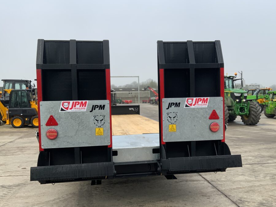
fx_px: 263
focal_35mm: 33
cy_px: 112
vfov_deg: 42.9
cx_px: 142
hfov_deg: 55.3
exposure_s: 1/397
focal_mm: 3
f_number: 1.8
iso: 16
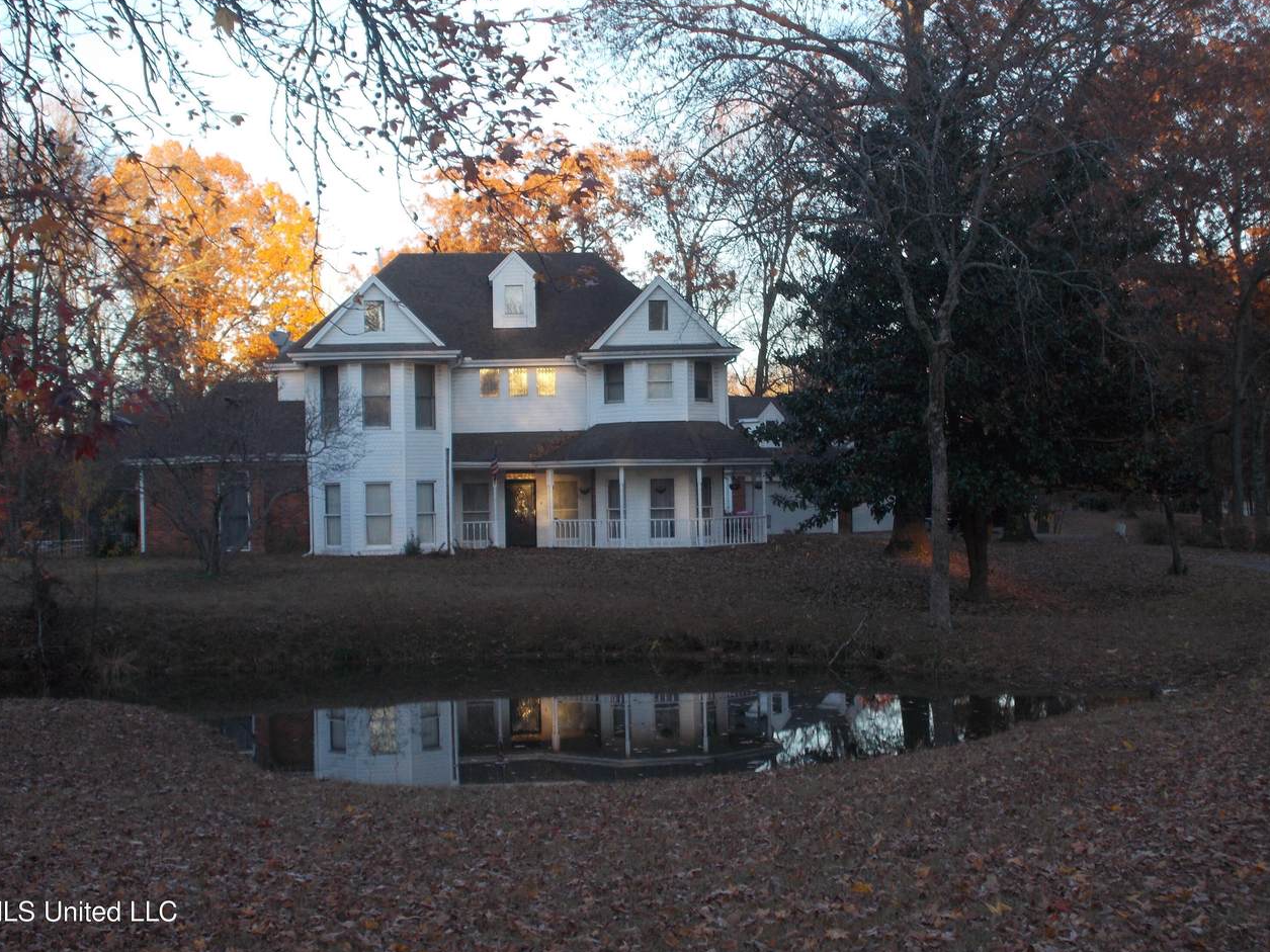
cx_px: 625
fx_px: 1871
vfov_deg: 28.6
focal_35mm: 51
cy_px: 470
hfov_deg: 37.5
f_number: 4.5
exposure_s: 1/60
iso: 80
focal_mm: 9
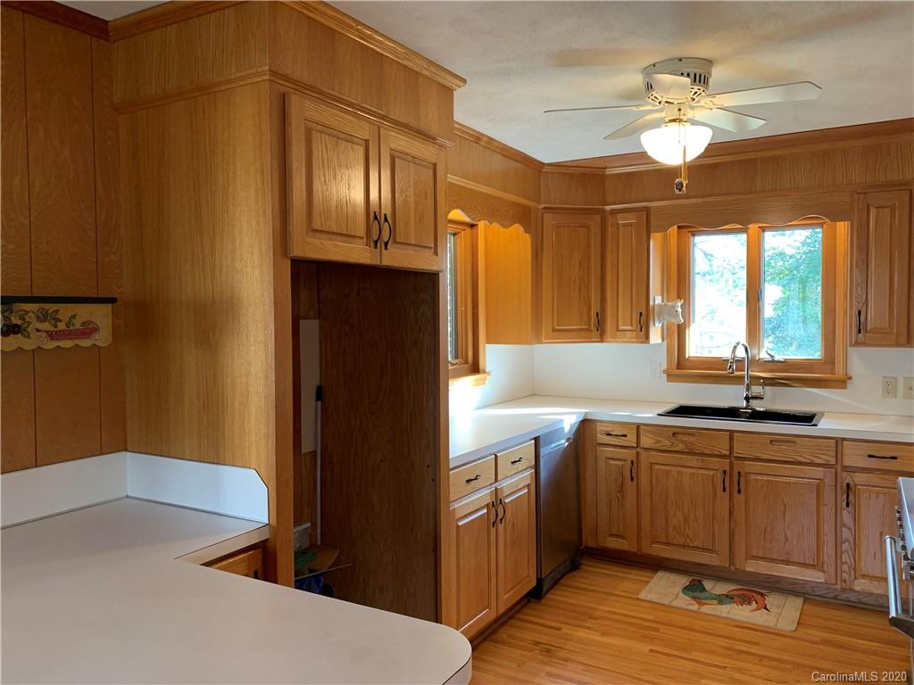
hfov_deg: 67.3
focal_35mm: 26
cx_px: 457
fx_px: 687
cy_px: 342
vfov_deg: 53.1
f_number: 1.8
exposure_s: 1/60
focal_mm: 4.25
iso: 160
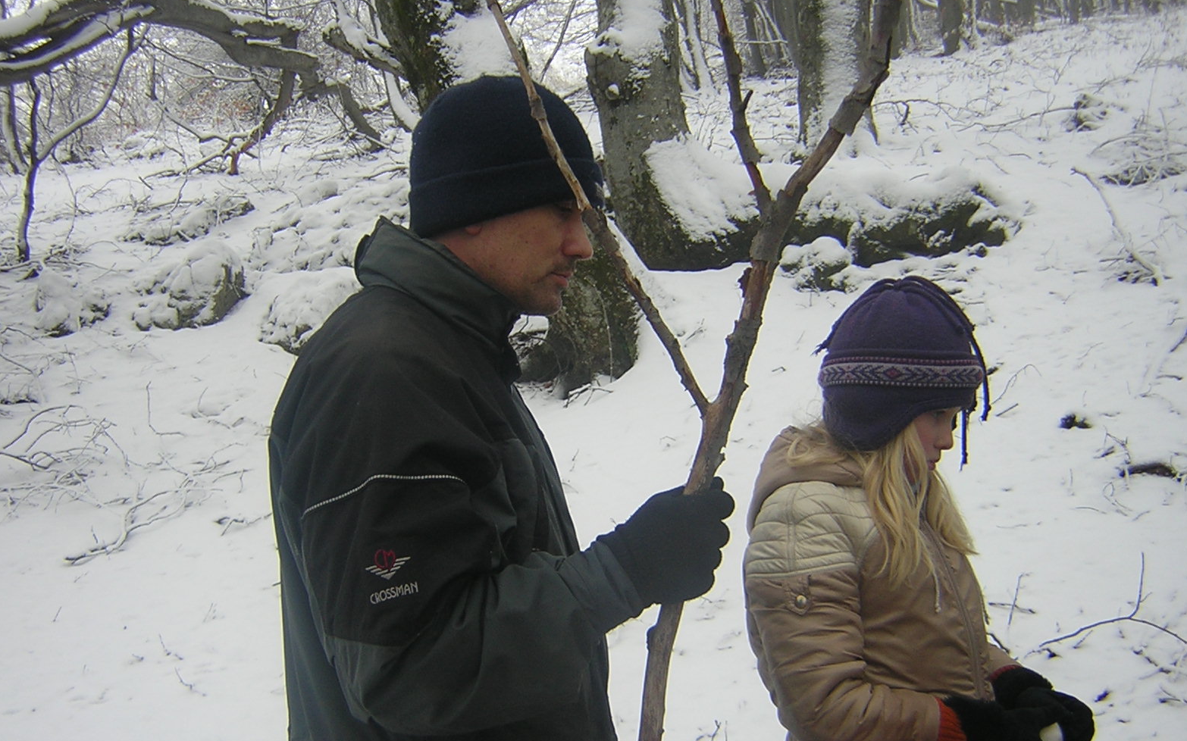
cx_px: 602
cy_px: 431
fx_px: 1261
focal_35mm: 39
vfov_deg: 32.7
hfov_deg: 50.4
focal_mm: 4.7
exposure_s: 1/99.7
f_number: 2.6
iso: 100
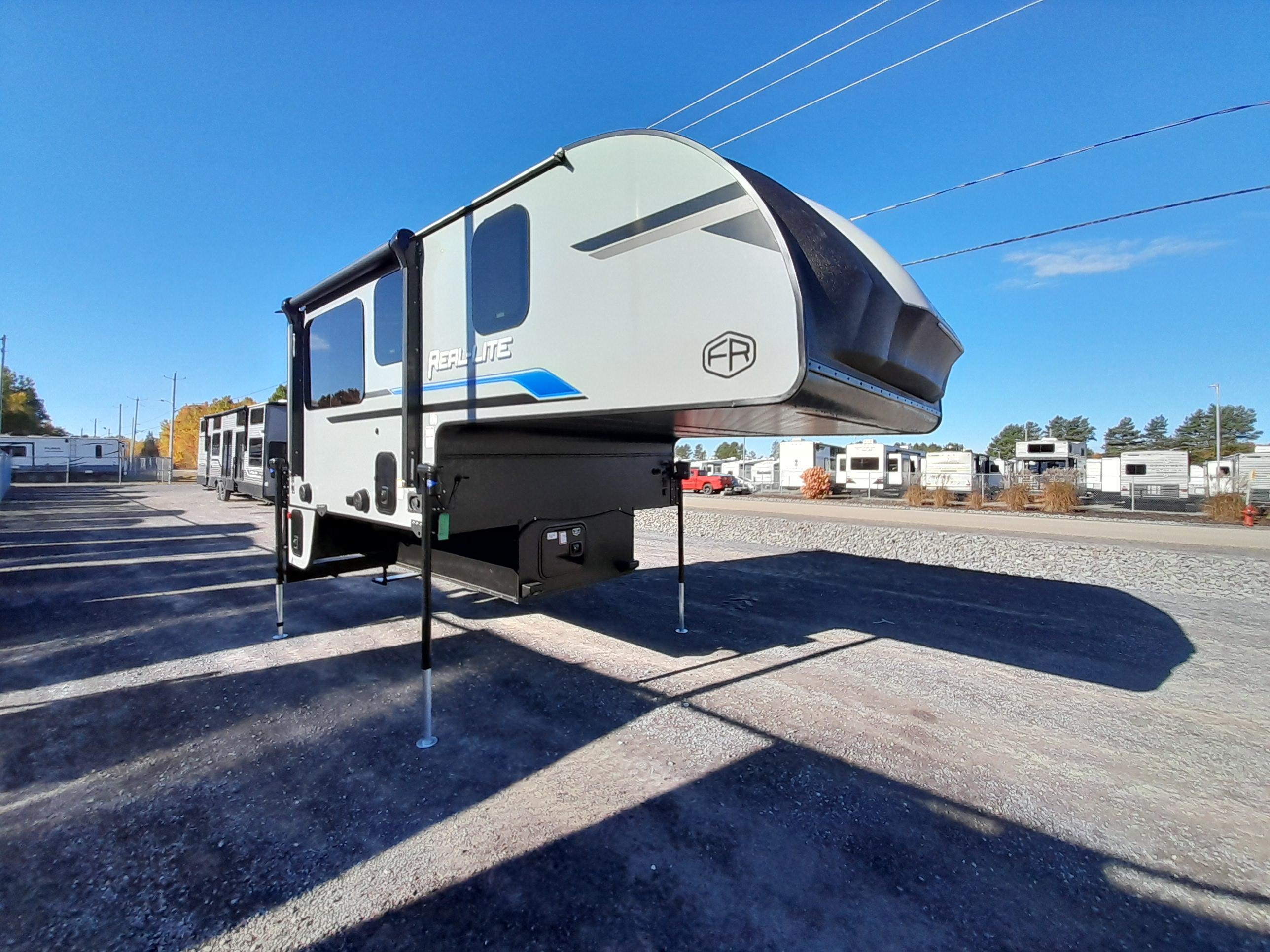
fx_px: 477
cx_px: 635
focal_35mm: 13
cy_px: 476
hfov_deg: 106.2
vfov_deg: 89.9
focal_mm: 1.13
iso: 40
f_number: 2.2
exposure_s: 1/865
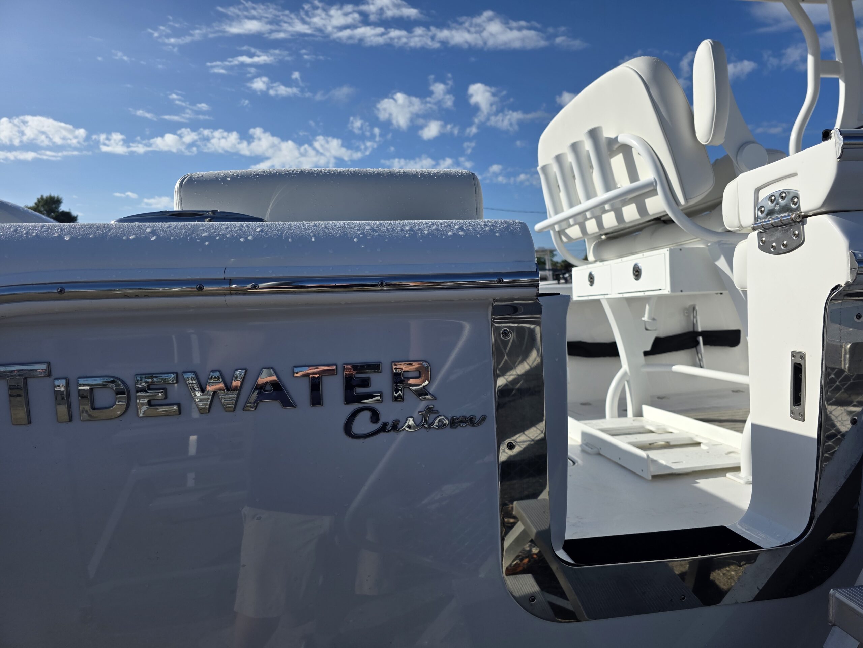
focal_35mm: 23
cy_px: 324
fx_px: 573
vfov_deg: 58.9
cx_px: 432
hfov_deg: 73.9
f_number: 1.7
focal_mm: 6.3
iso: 64
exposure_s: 1/7944
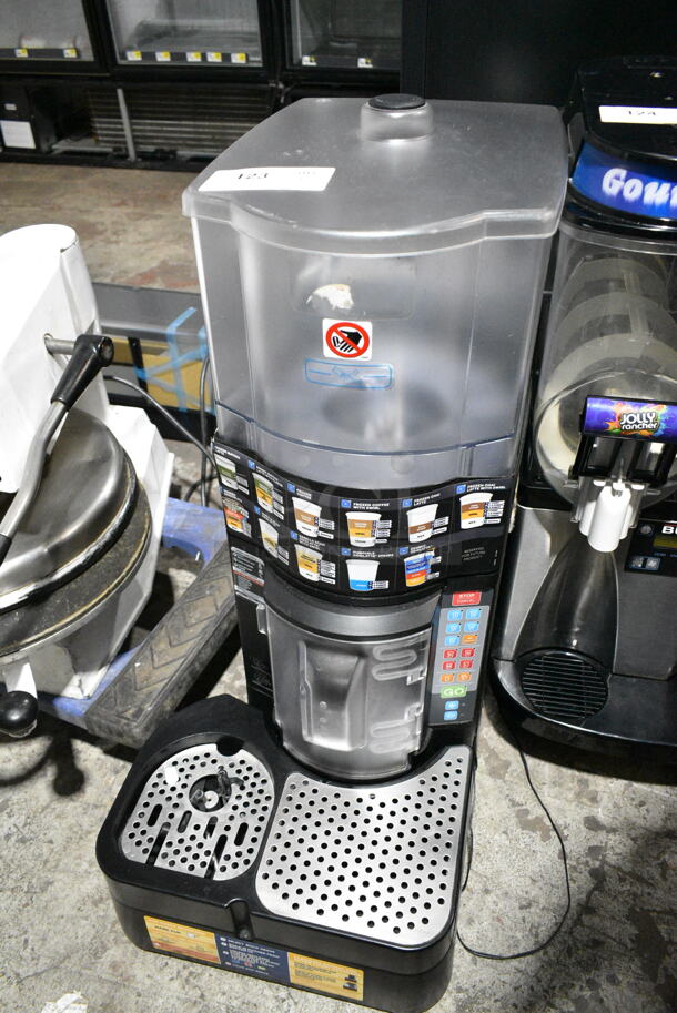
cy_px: 506
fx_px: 760
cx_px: 338
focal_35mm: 27
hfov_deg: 48.0
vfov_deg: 67.3
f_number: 5
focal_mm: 18
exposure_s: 1/400
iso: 6400
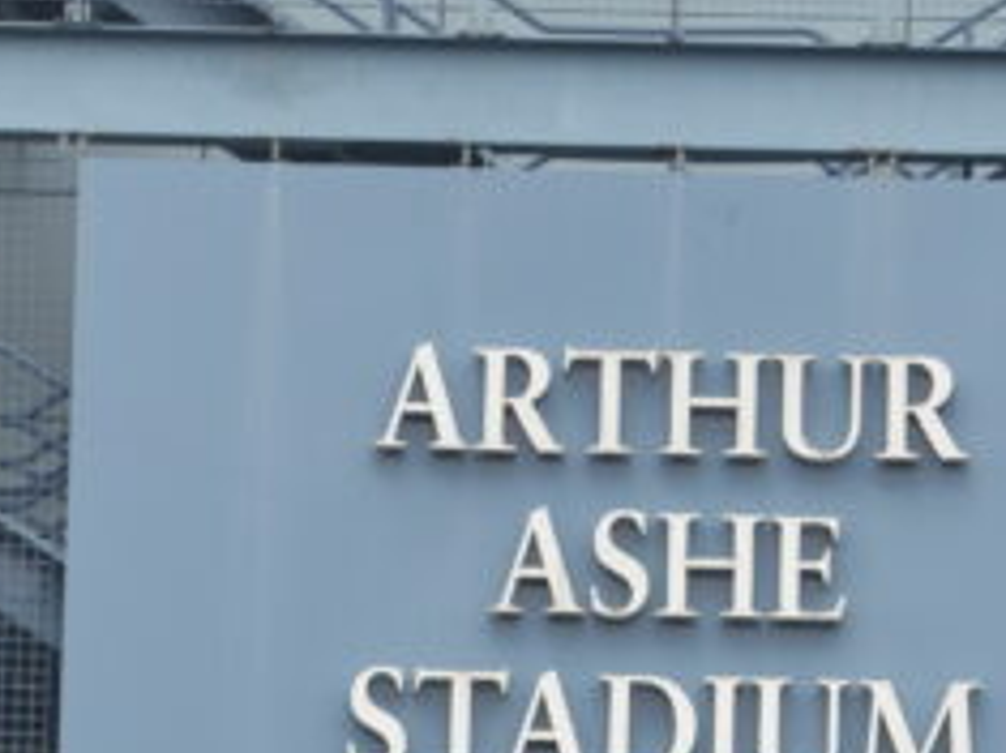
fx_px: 14366
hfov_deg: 4.0
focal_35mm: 495
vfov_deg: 3.0
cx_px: 685
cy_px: 631
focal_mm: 105
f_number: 6.3
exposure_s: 1/640
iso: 400
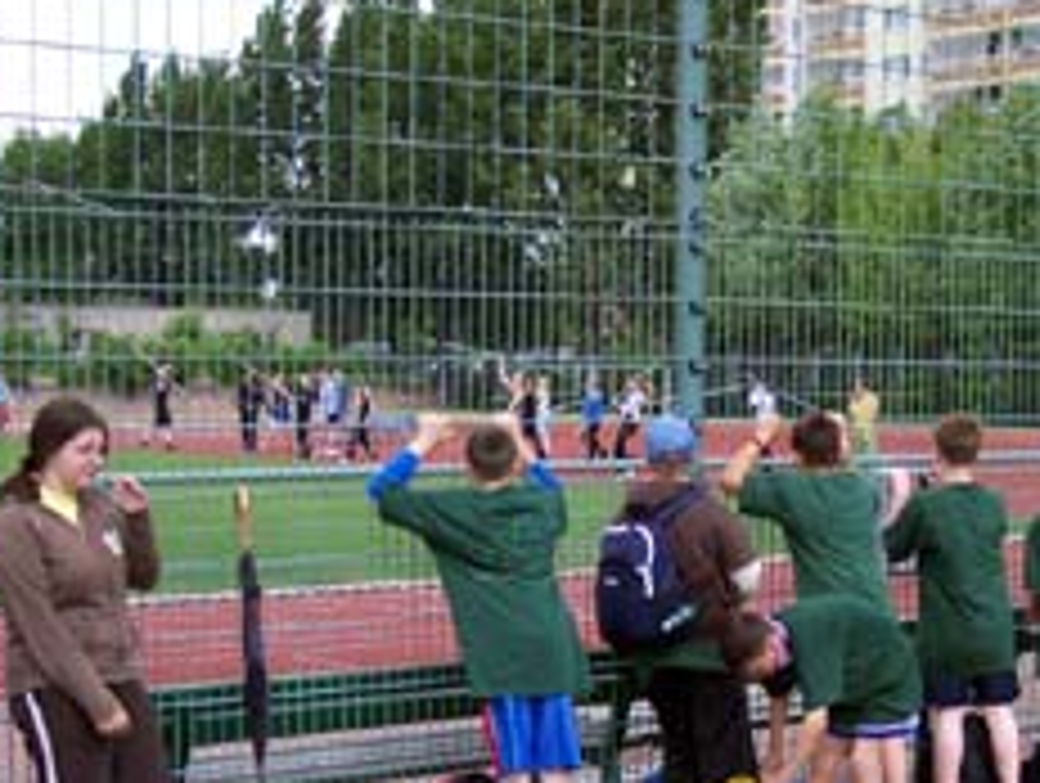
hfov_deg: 25.9
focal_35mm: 74
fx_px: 2227
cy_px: 590
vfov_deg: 19.8
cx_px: 801
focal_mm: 8
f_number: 2.8
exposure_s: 1/700
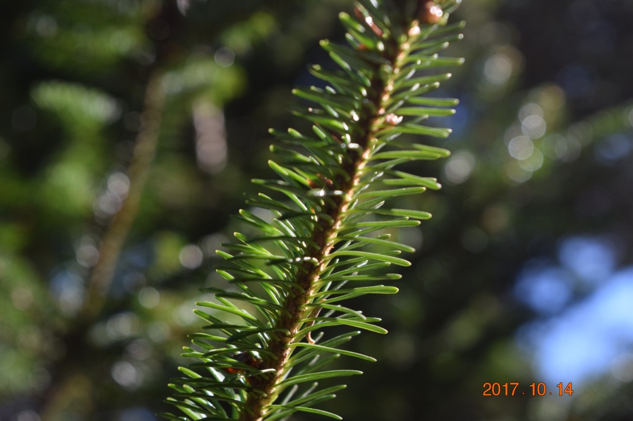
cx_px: 316
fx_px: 1450
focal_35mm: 82
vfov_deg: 16.5
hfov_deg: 24.6
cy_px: 210
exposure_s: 1/250
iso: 320
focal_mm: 55
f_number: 8
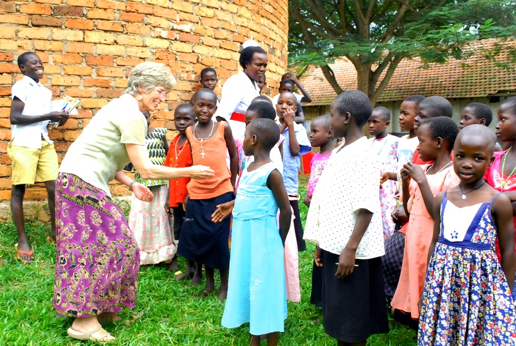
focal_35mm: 39
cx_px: 258
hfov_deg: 49.5
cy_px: 173
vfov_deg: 34.4
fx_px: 560
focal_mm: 26
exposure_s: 1/125
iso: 900
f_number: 6.3
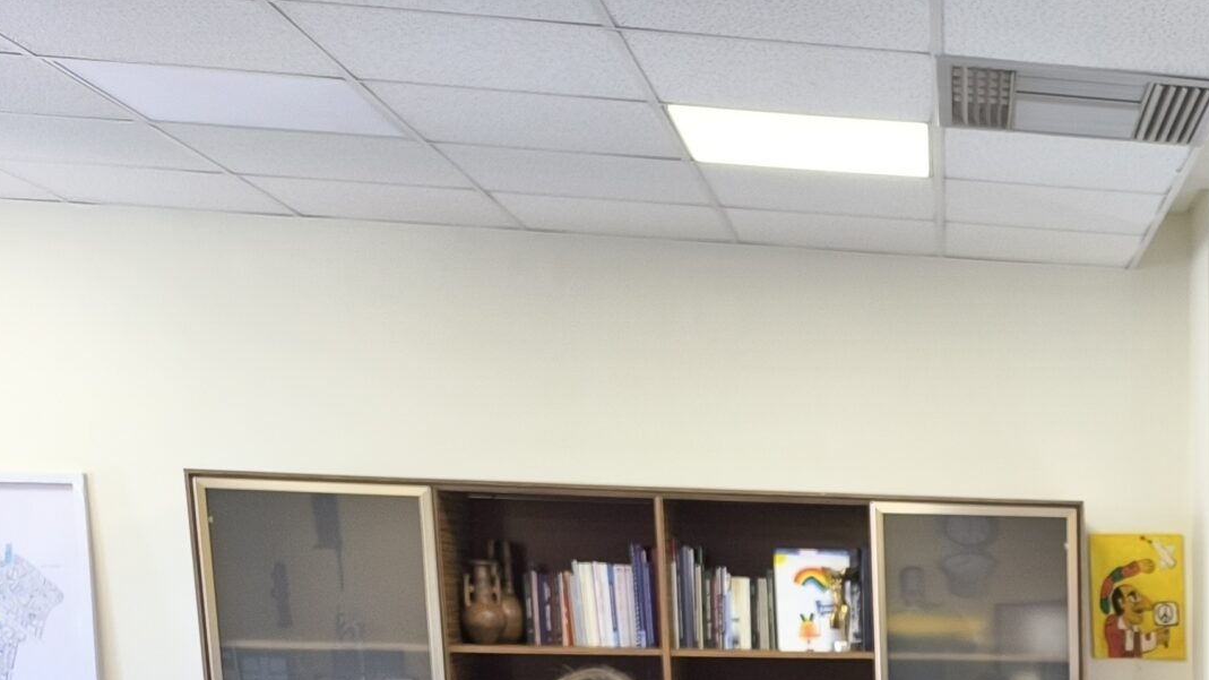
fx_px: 1923
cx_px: 1422
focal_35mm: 60
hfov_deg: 30.2
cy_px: 1009
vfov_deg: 18.0
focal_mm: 6.14
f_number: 1.65
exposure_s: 1/100
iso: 640
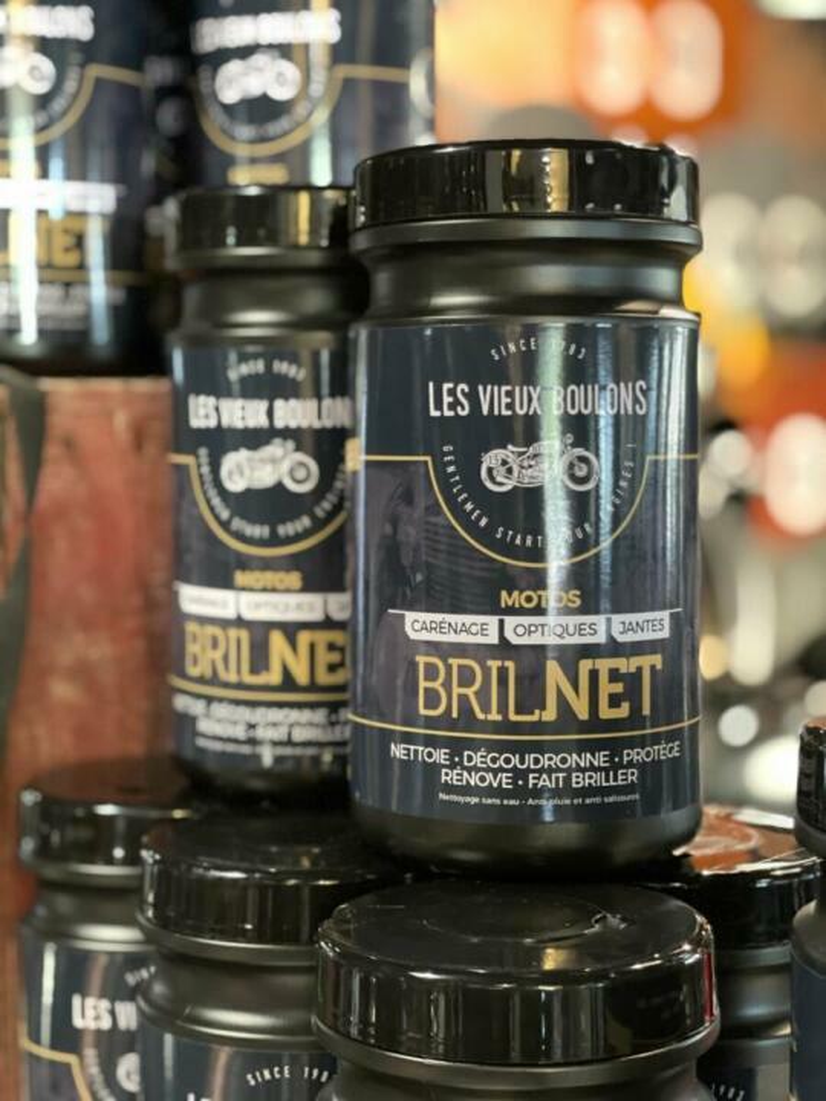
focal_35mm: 64
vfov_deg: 30.3
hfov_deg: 22.9
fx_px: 2036
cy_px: 550
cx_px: 413
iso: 400
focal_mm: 7.5
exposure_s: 1/14
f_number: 2.2
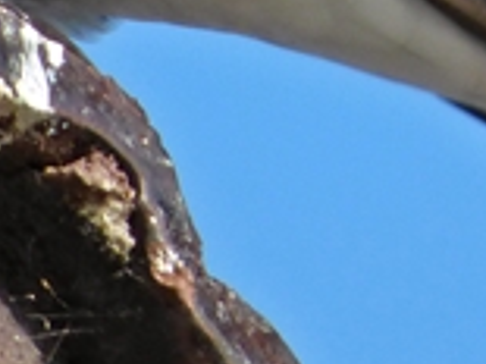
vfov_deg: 0.2
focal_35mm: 6107
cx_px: -56
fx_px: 85674
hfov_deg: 0.3
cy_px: -380
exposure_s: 1/500
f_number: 5.8
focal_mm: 211.7
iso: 200
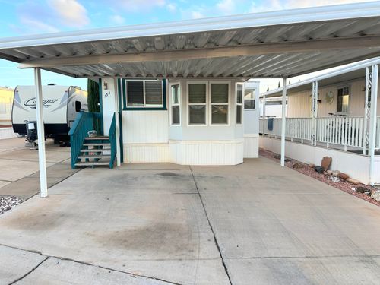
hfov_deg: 71.6
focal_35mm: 24
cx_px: 190
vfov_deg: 56.8
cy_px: 142
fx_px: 263
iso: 80
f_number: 1.78
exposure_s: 1/322
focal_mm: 6.86
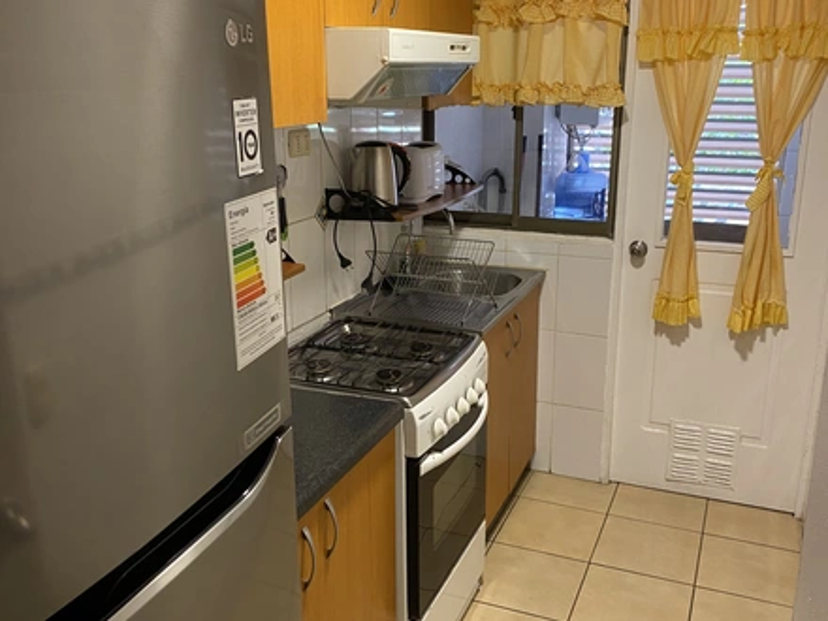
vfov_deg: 53.1
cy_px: 310
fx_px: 622
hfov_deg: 67.3
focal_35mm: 26
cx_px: 414
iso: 200
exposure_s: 1/60
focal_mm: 4.25
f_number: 1.8
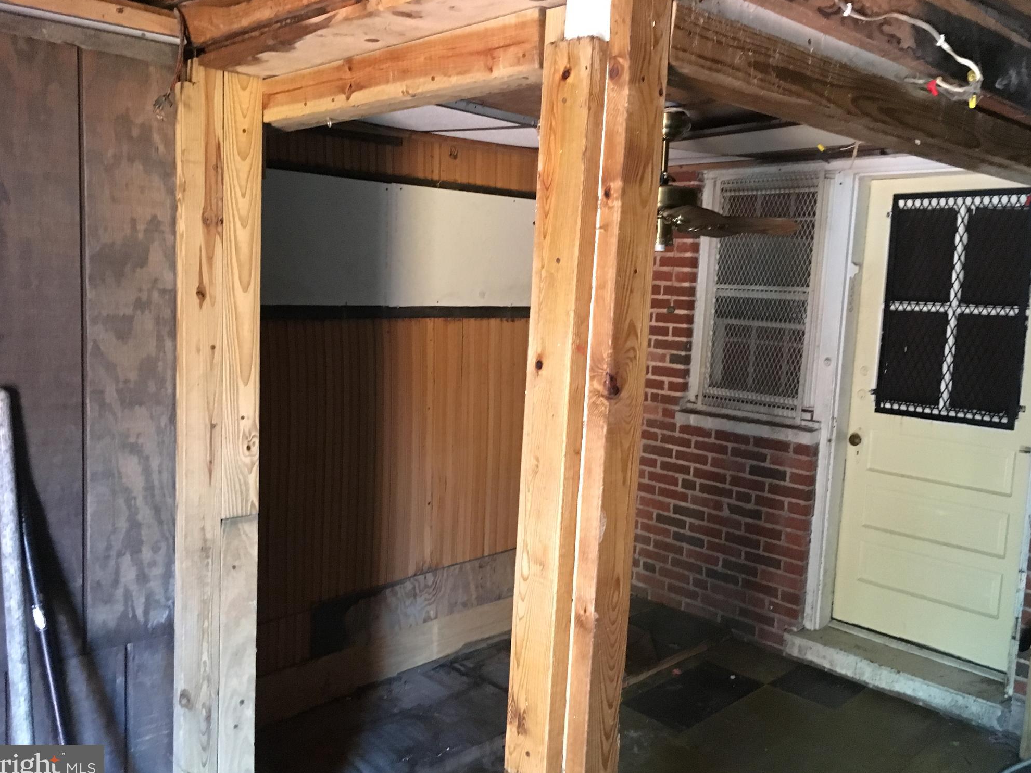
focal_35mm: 30
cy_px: 388
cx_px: 507
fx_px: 894
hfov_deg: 60.0
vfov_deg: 46.8
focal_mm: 4.15
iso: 320
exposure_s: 1/15
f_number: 2.2
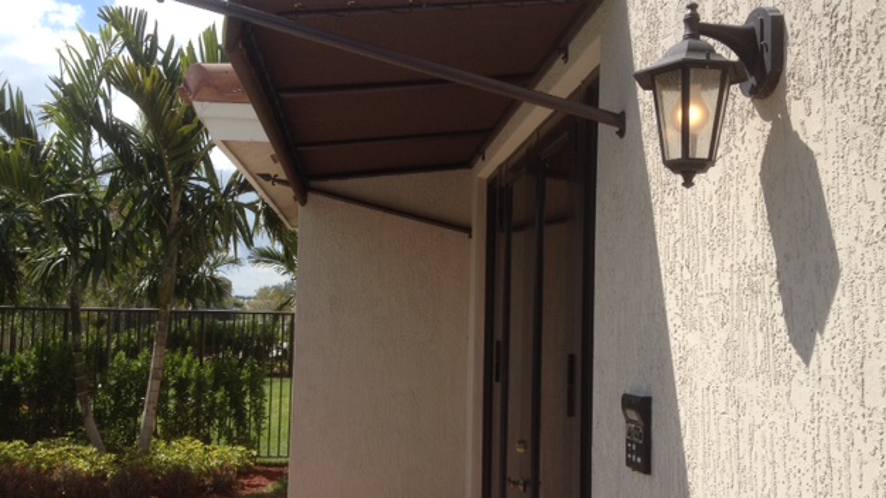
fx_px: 916
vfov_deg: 30.4
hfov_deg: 51.6
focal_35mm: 39
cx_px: 446
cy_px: 263
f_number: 2.4
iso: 64
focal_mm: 4.28
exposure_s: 1/1577
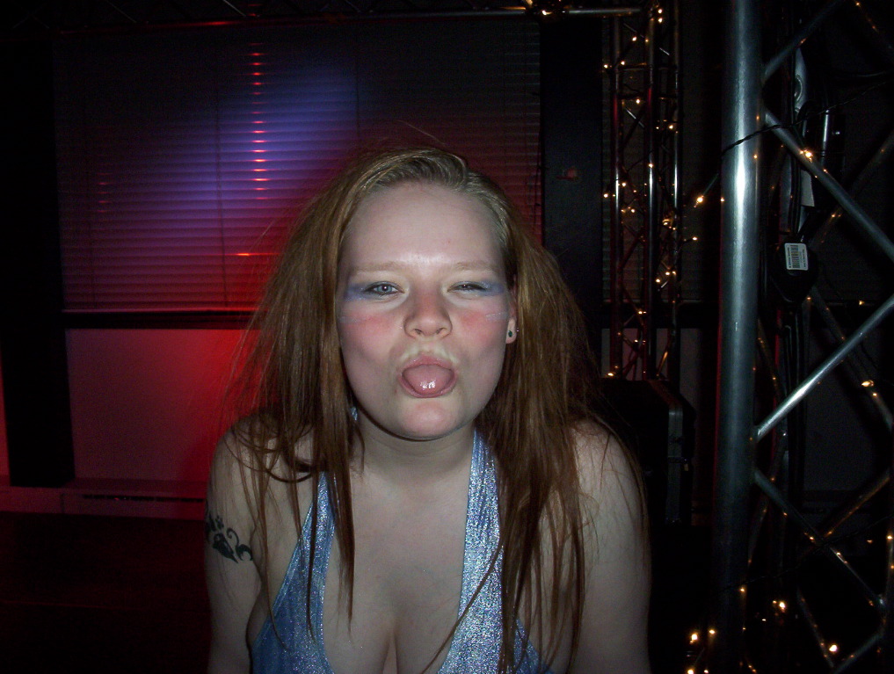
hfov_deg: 47.8
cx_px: 447
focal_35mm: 39
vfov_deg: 36.9
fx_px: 1009
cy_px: 337
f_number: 4.5
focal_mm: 6
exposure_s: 1/30
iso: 140
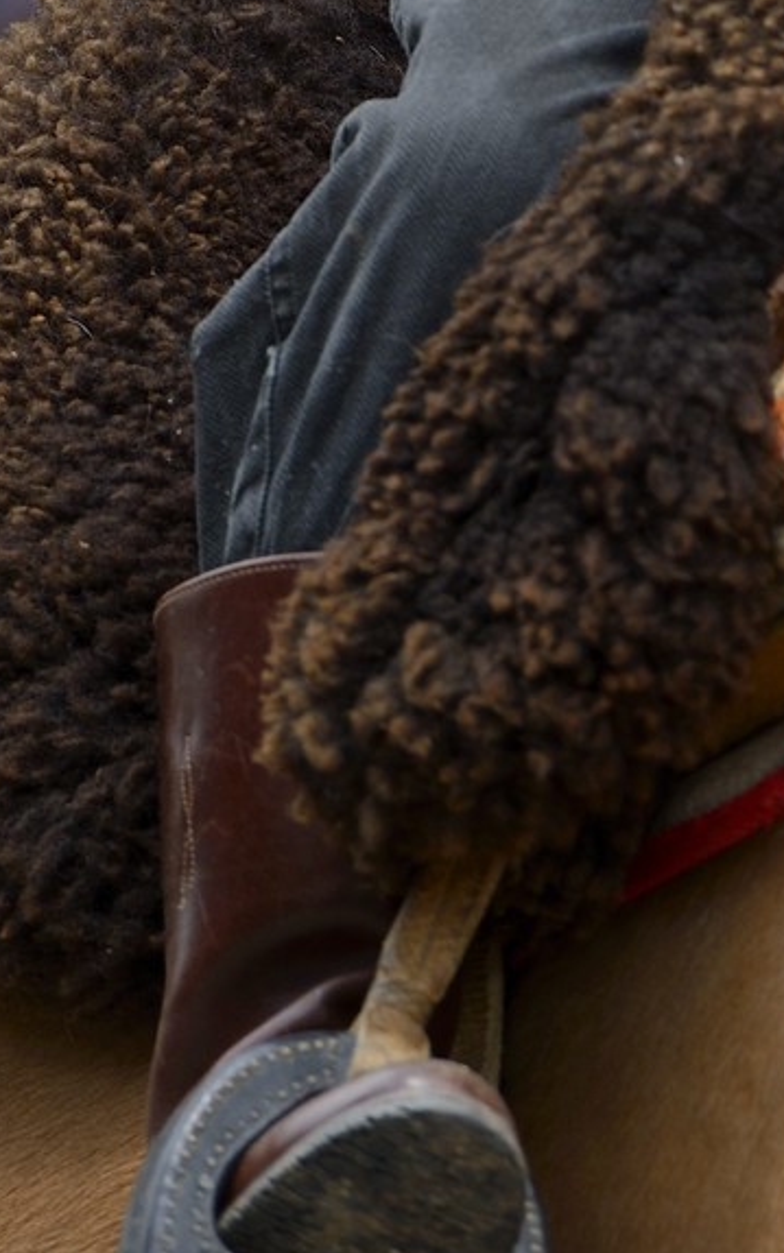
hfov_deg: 2.3
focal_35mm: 568
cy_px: -279
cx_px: 1068
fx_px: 19408
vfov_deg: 3.7
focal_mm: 200
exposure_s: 1/640
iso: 400
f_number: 5.6
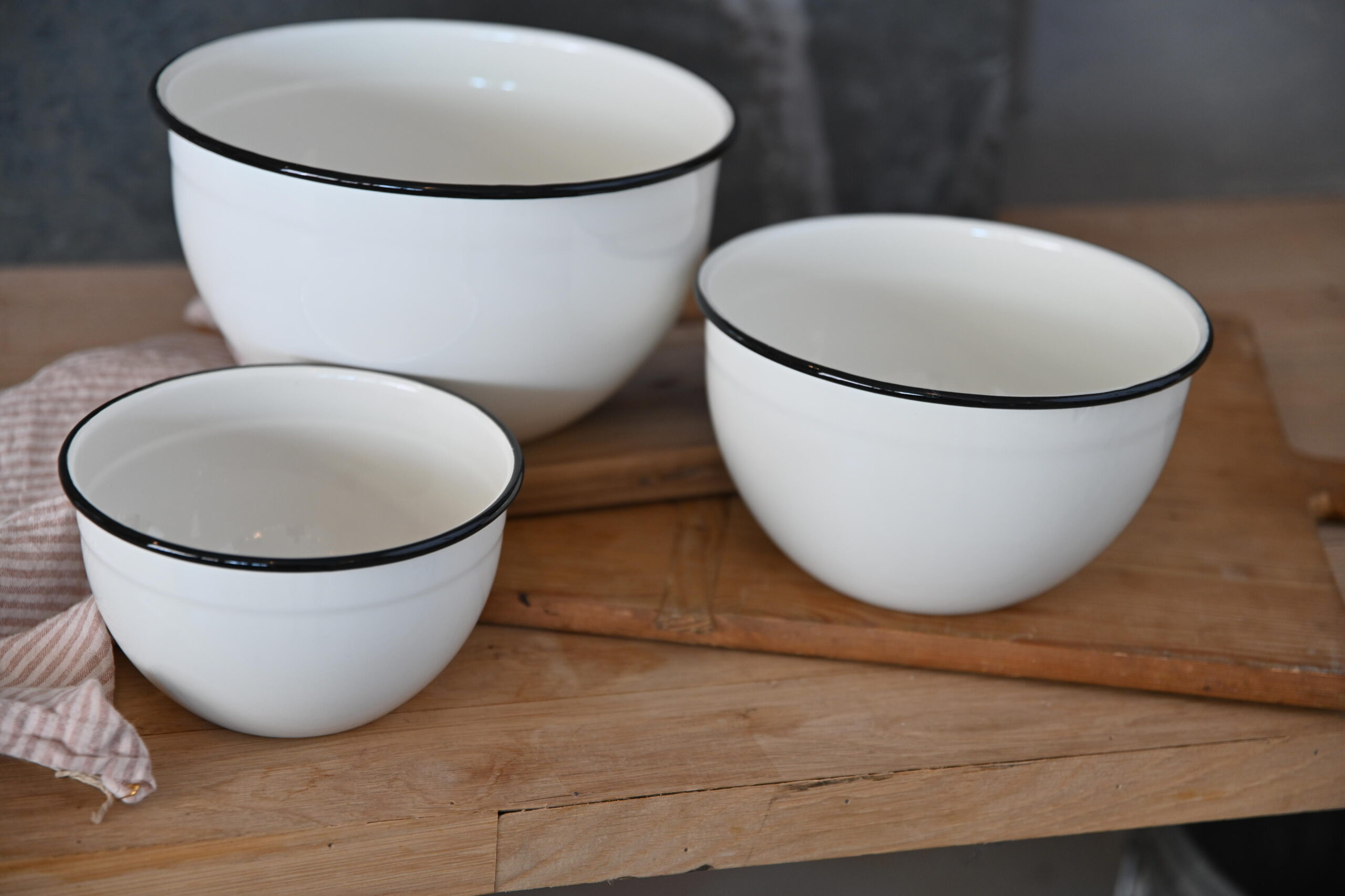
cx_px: 672
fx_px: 2615
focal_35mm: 70
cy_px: 448
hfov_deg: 28.8
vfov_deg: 19.5
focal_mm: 70
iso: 320
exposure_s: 1/200
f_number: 3.2
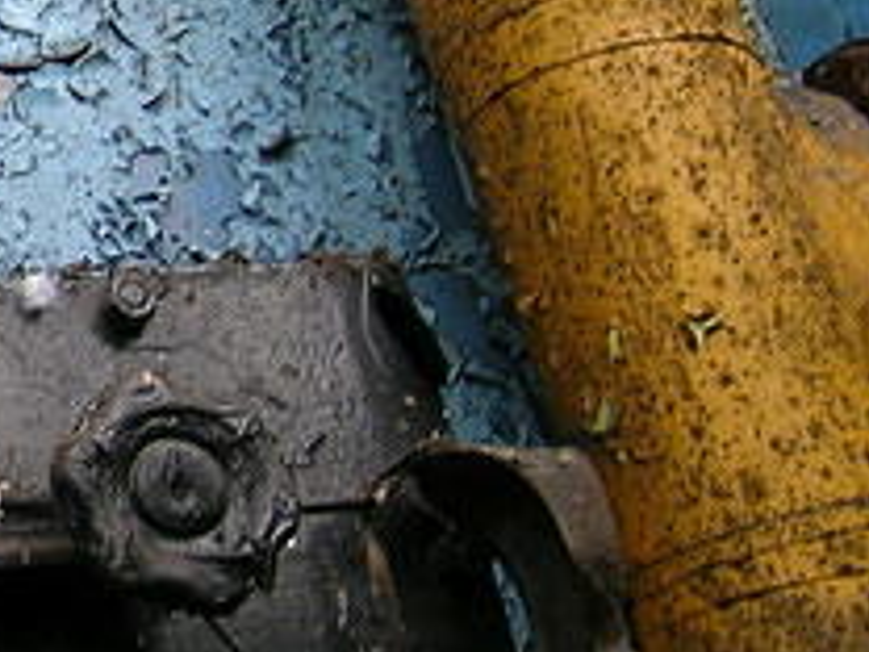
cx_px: -330
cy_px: 96
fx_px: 2159
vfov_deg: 17.0
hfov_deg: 20.4
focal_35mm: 86
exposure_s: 1/10.6
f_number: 2.8
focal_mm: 5.8
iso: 50
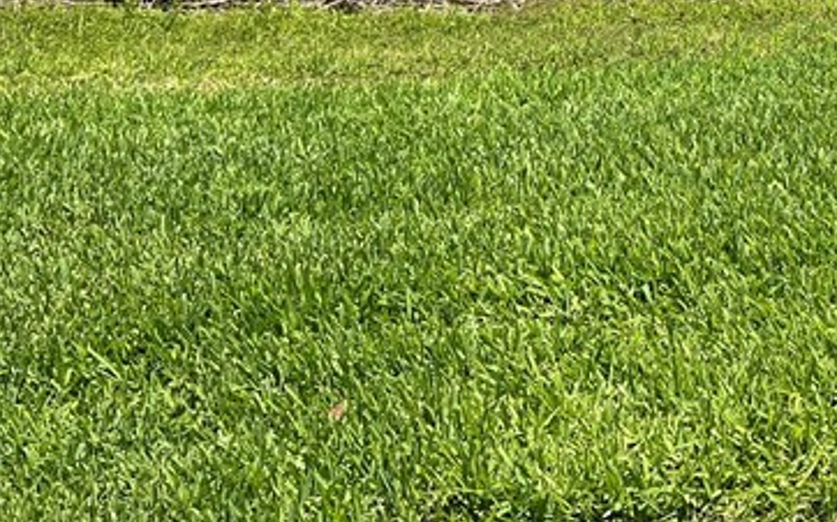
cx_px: 860
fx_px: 1779
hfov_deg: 25.1
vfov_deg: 15.2
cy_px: -319
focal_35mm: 78
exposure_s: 1/4831
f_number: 1.5
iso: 50
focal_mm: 5.7
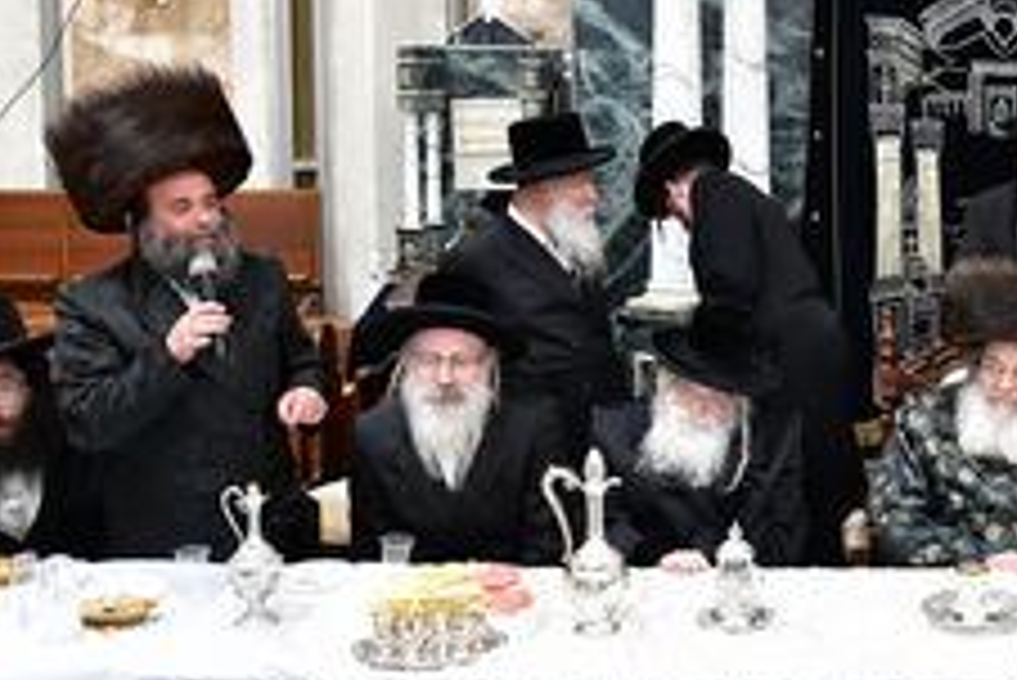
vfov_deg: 25.3
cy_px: 189
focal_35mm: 53
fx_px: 1498
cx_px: 860
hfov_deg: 35.8
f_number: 5.6
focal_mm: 30
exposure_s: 1/100
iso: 2000
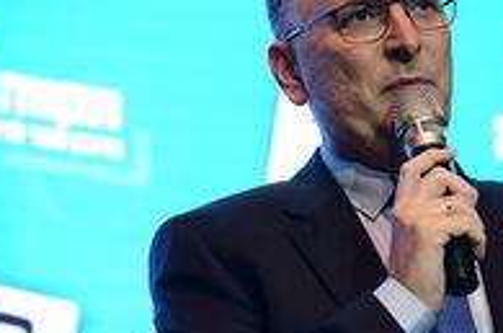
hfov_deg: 11.1
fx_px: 2579
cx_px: 480
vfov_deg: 7.4
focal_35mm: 185
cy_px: 199
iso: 1600
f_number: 3.2
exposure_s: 1/250
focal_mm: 90
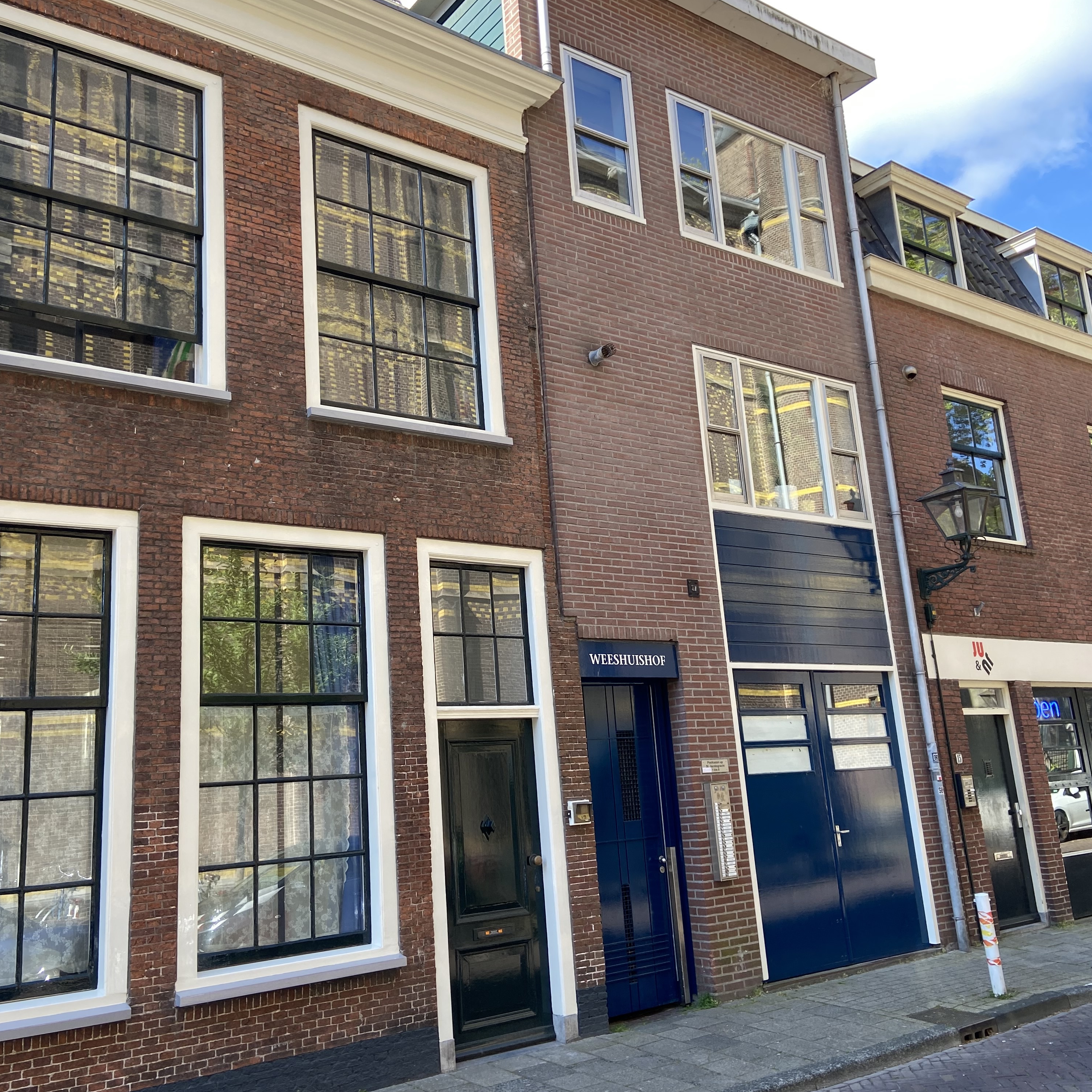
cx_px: 544
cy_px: 534
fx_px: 1106
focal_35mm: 31
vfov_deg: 52.5
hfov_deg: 52.5
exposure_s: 1/293
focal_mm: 4.25
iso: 32
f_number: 1.8
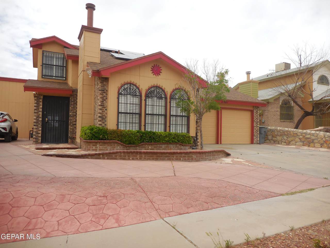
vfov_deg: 54.9
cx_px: 165
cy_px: 124
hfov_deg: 69.4
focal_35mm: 25
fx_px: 238
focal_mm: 4.5
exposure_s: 1/640
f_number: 3.7
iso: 125
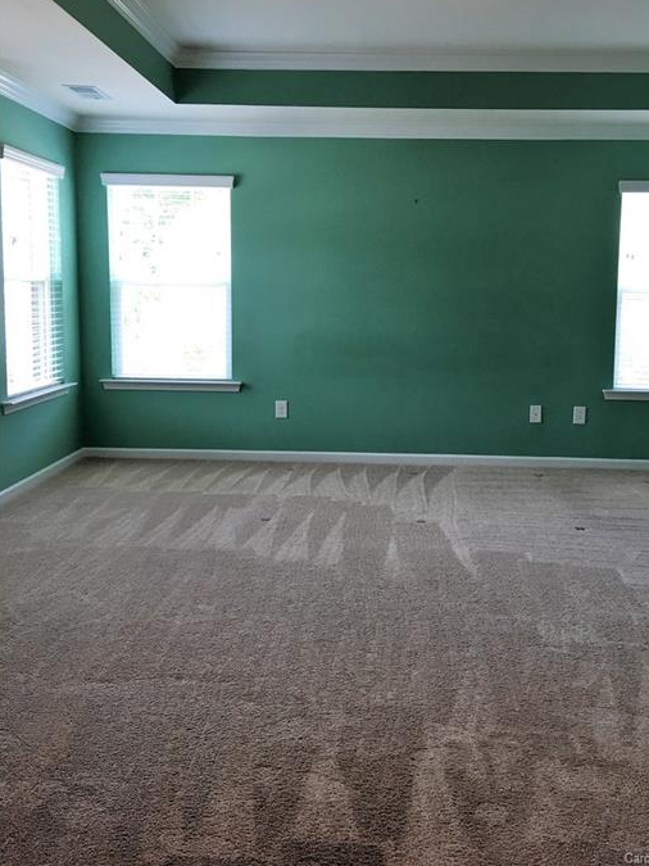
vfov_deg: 55.2
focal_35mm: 33
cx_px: 366
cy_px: 375
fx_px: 825
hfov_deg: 42.8
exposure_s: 1/33
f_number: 2.2
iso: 25
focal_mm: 4.15
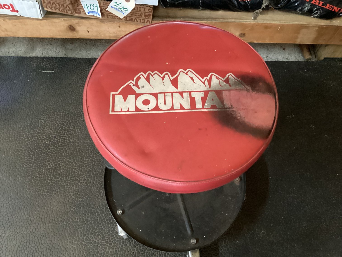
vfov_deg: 45.4
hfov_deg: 58.3
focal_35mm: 31
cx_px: 171
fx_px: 306
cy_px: 128
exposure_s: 1/20
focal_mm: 3.3
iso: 640
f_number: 2.4
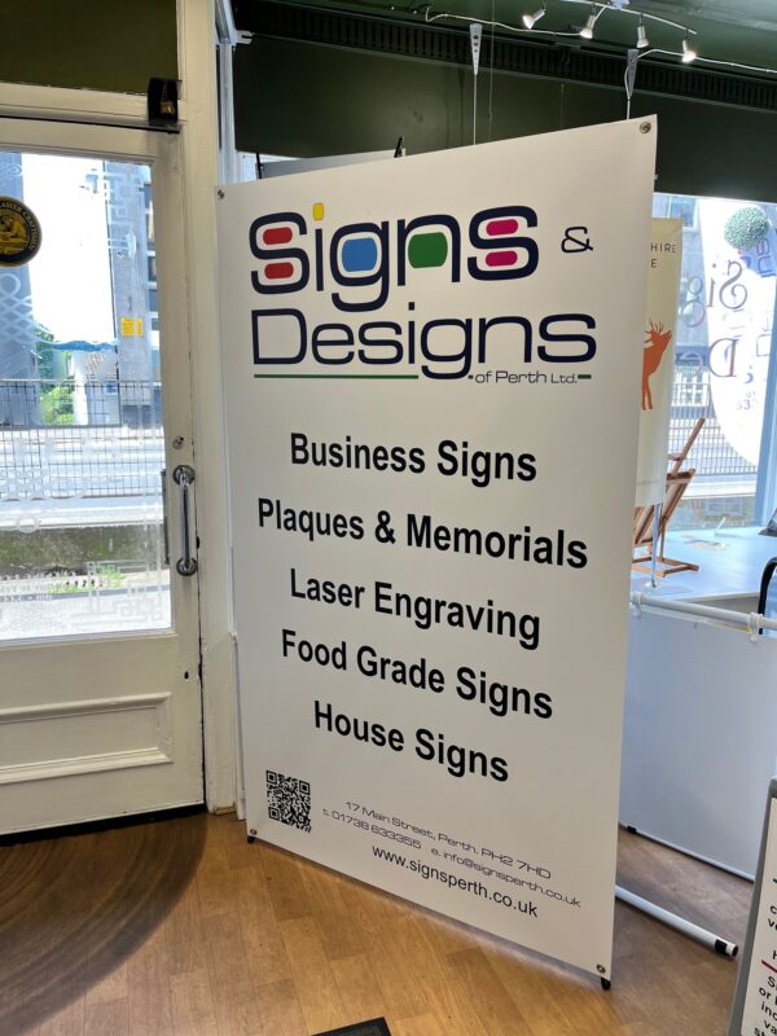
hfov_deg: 53.1
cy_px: 518
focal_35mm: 26
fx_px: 778
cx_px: 388
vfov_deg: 67.3
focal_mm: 5.1
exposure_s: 1/100
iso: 40
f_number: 1.6
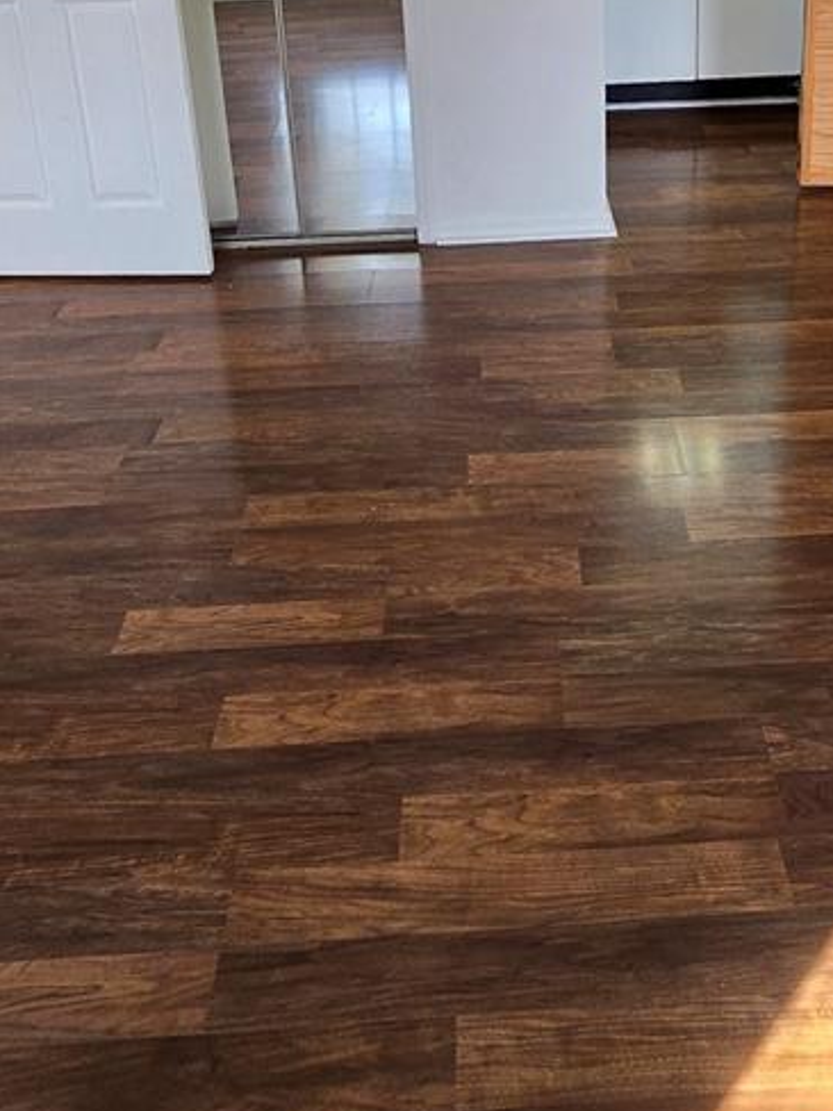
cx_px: 546
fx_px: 1027
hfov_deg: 43.6
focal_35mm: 32
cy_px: 107
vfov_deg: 50.3
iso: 80
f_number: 2.2
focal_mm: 2.2
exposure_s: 1/60
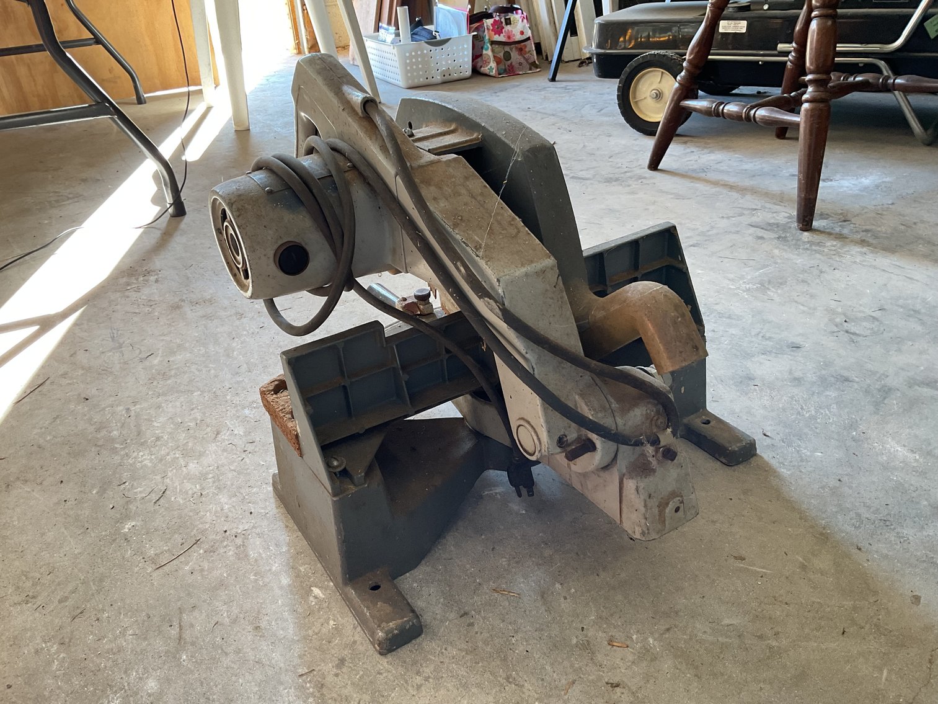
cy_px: 352
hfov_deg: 61.7
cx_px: 469
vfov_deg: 48.2
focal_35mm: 29
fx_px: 786
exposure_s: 1/60
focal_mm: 3
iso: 50
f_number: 1.8
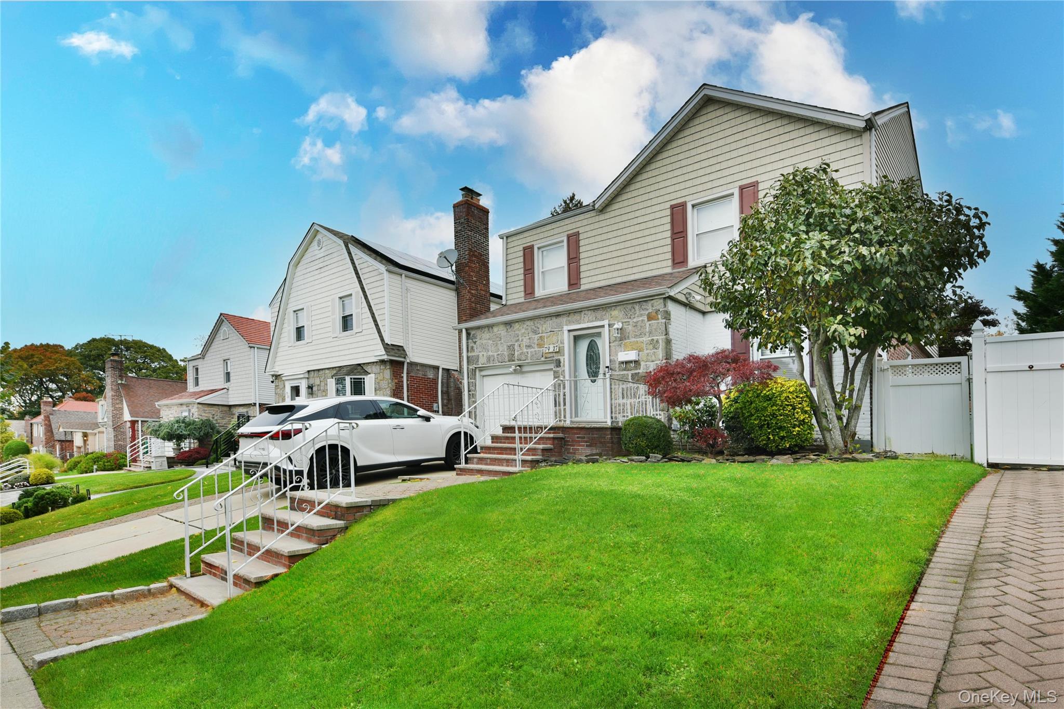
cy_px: 354
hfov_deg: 93.3
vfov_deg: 70.5
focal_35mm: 17
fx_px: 502
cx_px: 532
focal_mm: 17
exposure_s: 1/125
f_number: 8
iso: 200
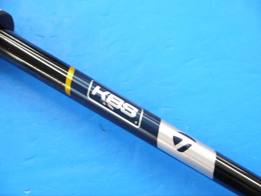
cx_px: 130
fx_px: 633
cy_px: 98
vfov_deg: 17.6
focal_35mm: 84
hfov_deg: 23.3
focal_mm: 42
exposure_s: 1/80
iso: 800
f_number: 5.6
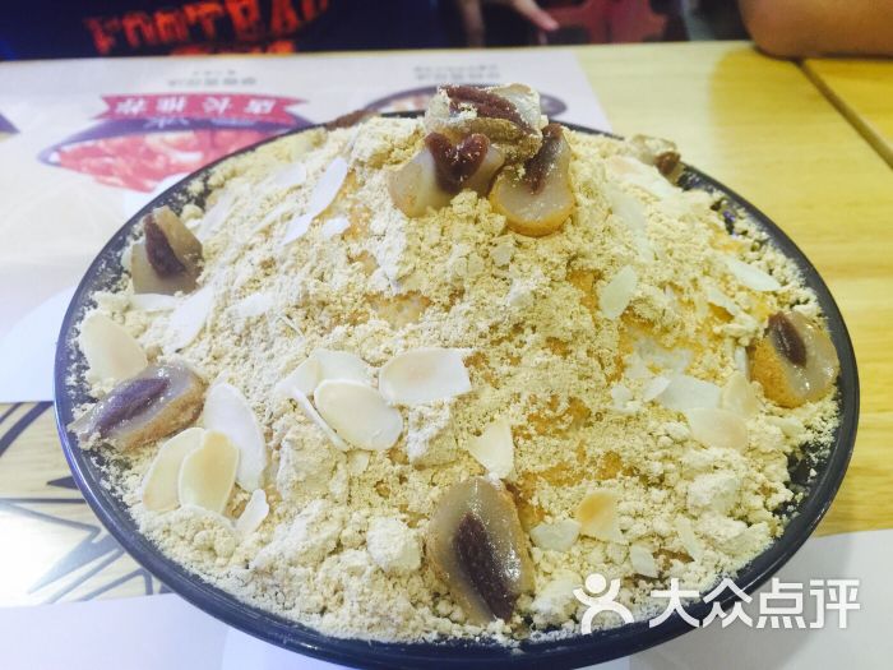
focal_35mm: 29
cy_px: 335
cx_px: 446
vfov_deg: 48.2
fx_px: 748
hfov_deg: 61.7
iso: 125
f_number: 2.2
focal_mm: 4.15
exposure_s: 1/17
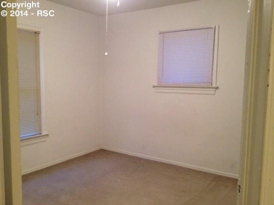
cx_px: 137
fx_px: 277
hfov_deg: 52.6
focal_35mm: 35
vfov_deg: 40.7
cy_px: 102
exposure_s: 1/20
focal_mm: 4.28
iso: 320
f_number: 2.4
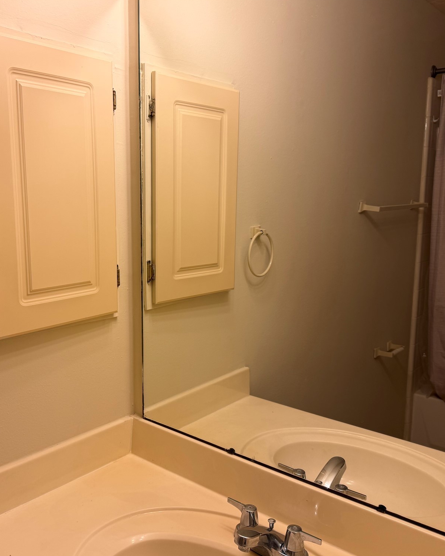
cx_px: 164
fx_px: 527
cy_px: 280
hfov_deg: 45.4
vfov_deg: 55.7
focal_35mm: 32
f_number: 1.78
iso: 50
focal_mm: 6.76
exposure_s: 1/122
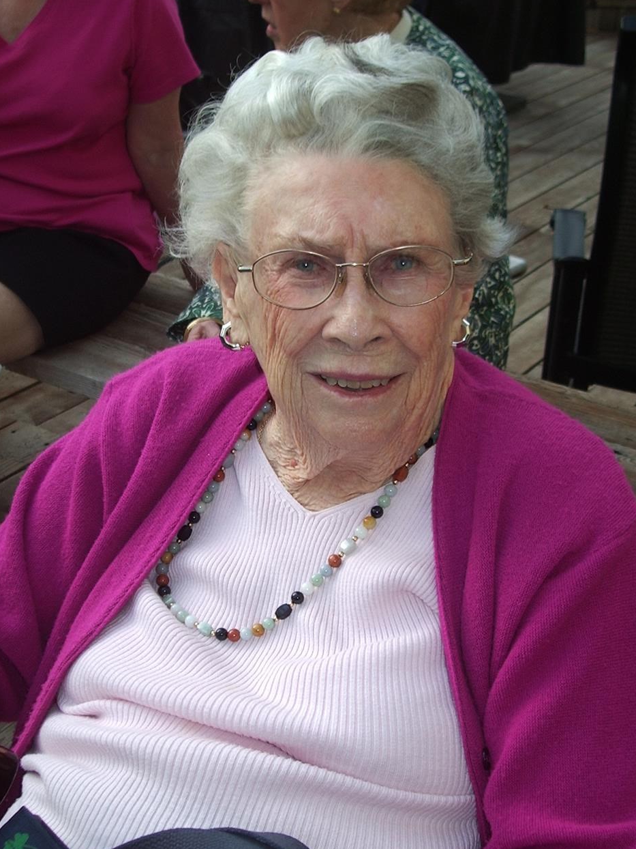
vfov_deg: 30.7
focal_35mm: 63
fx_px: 1543
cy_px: 431
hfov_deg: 23.3
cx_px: 297
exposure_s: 1/125
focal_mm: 8.2
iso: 50
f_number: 3.1
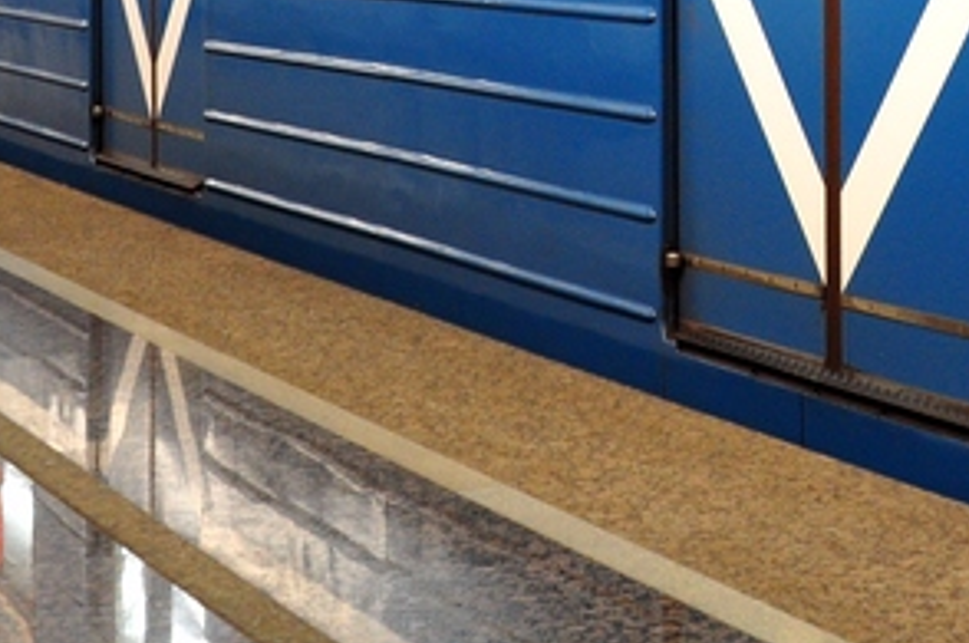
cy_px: -260
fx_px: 2949
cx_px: 959
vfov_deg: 12.0
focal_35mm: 110
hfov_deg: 18.2
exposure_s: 1/13
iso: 640
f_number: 6.3
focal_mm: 21
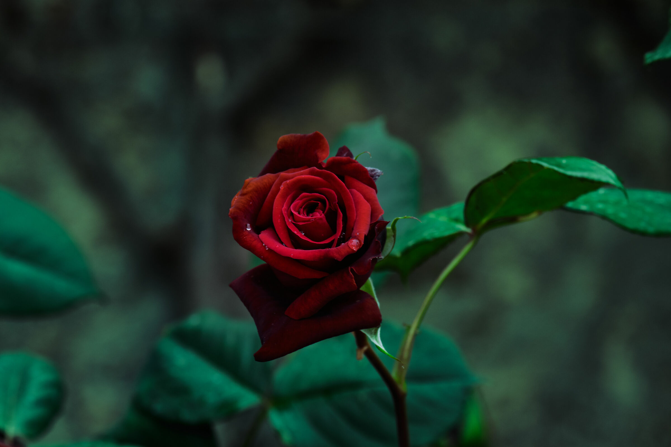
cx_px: 336
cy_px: 224
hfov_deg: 6.9
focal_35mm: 300
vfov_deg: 4.6
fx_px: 5591
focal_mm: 200
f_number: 9
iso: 200
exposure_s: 1/160
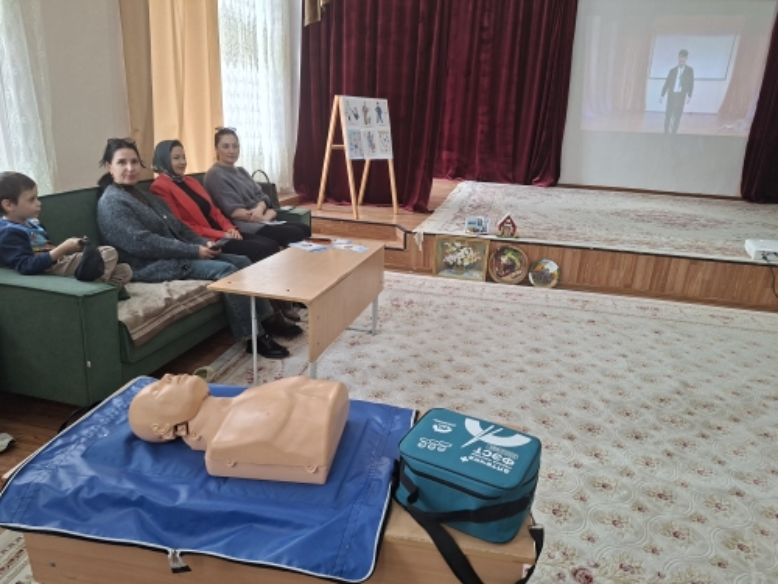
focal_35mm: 23
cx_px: 389
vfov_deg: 58.9
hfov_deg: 73.9
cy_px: 292
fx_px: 517
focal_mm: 5.54
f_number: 1.8
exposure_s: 1/100
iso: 160
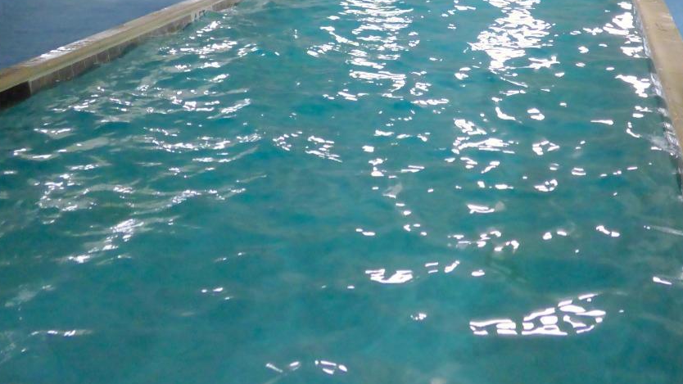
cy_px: 12
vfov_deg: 24.4
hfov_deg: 43.3
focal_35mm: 47
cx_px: 433
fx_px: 851
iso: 640
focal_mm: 4.42
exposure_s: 1/125
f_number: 3
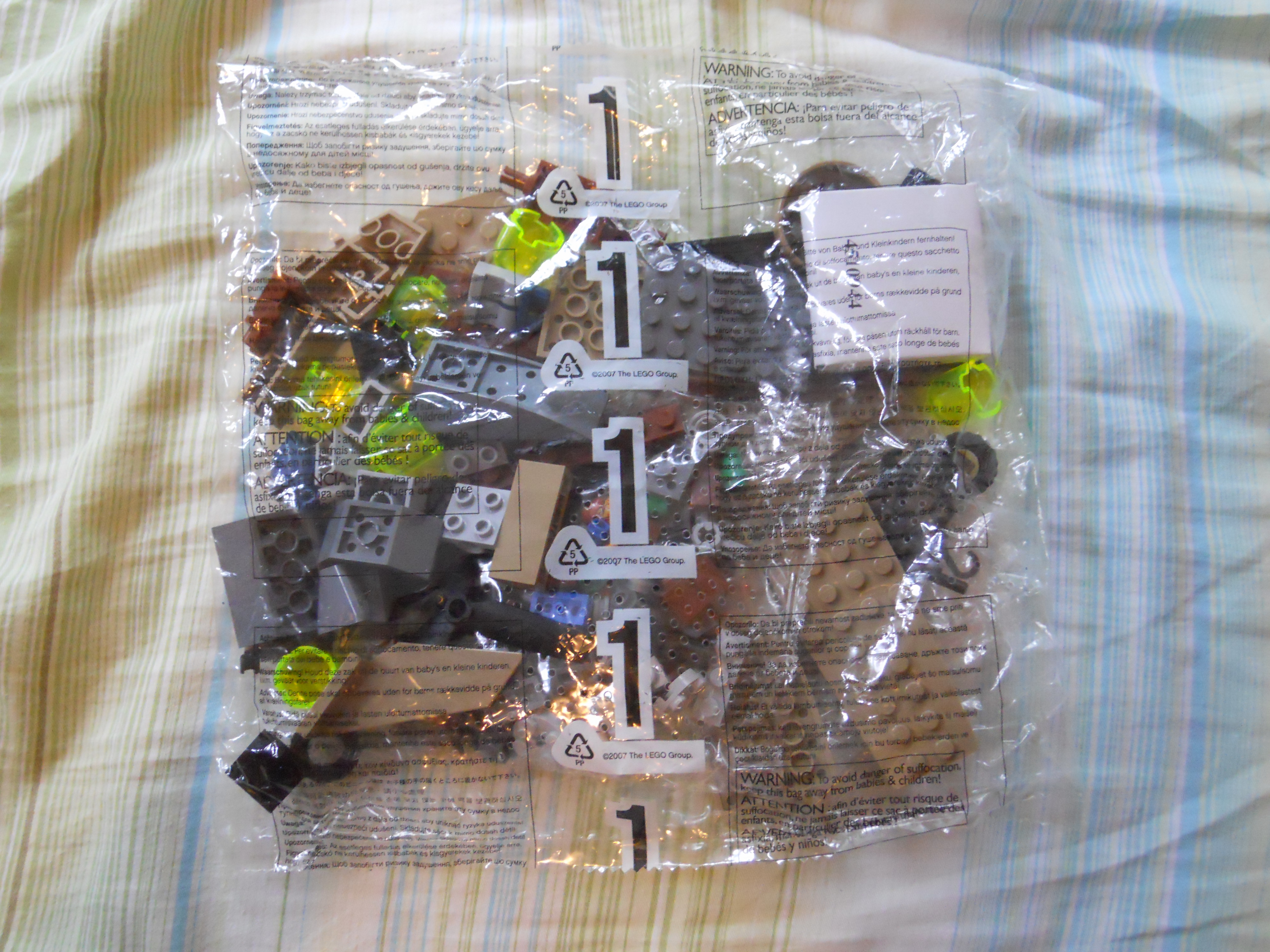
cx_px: 635
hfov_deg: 51.4
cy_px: 476
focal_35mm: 36
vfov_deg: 39.7
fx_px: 1321
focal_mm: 6.4
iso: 800
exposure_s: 1/50
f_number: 3
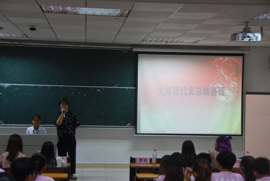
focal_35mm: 66
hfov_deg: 30.5
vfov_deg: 20.6
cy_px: 90
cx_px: 135
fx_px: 495
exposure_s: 1/60
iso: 800
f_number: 4.5
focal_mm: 44
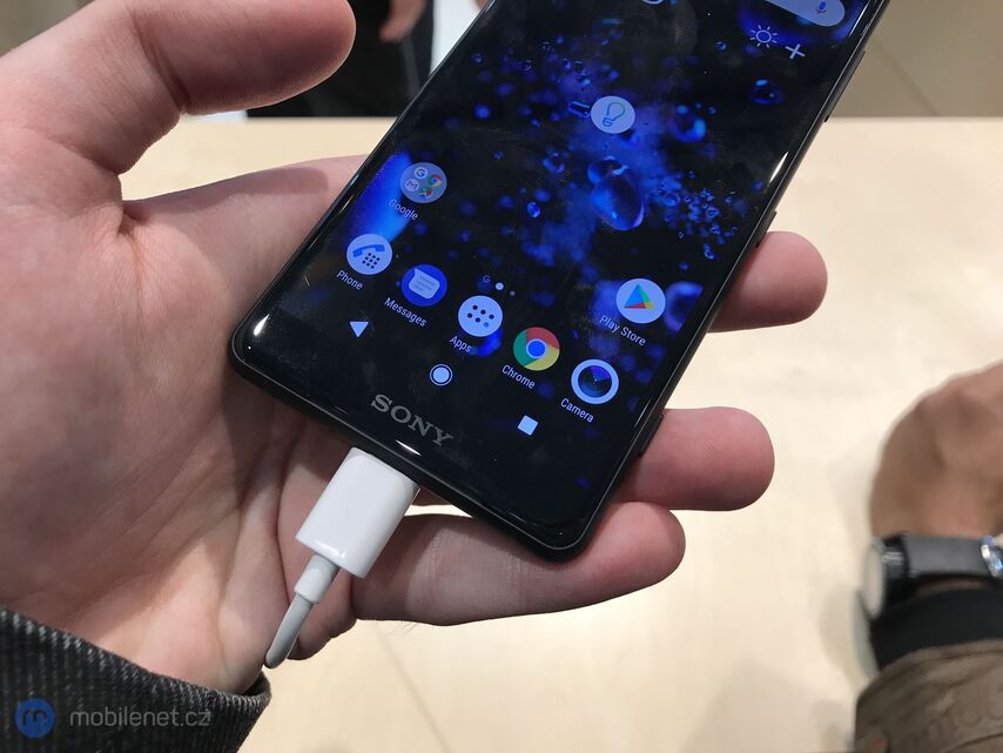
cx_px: 502
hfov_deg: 63.4
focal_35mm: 28
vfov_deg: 49.8
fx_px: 812
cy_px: 376
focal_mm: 3.99
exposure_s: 1/33
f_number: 1.8
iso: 20
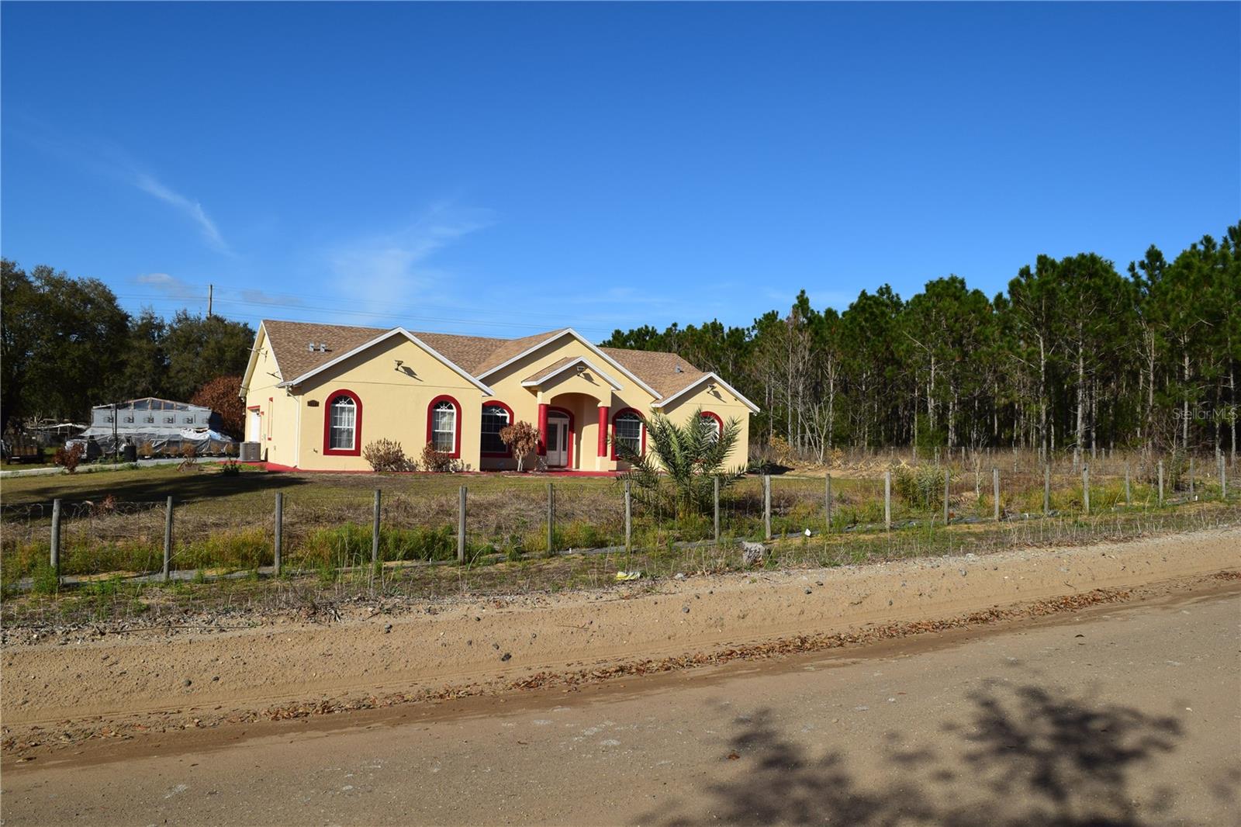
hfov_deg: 67.4
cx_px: 620
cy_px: 414
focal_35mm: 27
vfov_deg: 47.9
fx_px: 930
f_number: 11
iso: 220
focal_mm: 18
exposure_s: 1/500
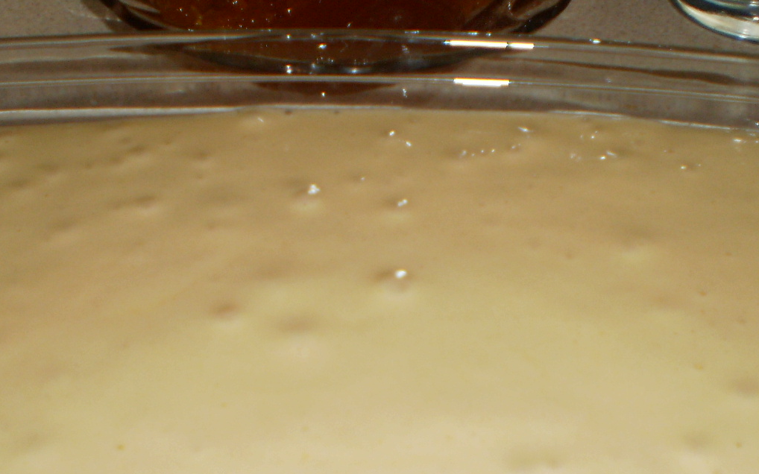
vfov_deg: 21.1
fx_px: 1241
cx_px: 345
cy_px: 436
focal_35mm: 60
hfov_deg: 34.0
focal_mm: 6.3
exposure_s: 1/30
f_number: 3.1
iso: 125
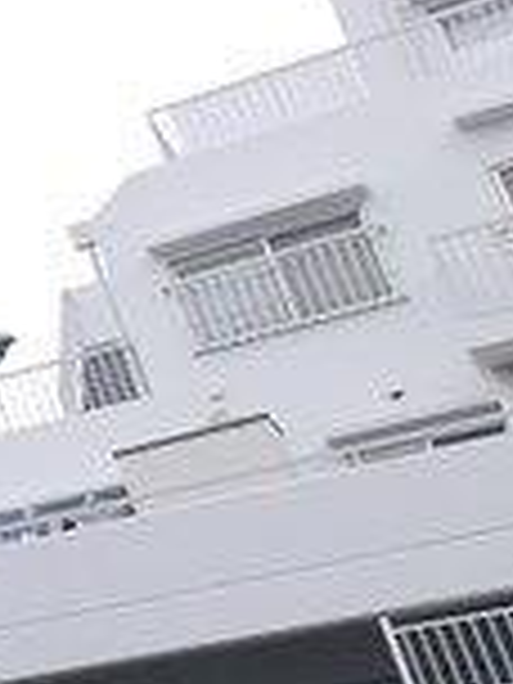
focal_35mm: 108
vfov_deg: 18.1
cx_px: -1683
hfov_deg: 7.6
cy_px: 513
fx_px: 2134
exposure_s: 1/250
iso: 160
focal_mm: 8
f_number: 6.3
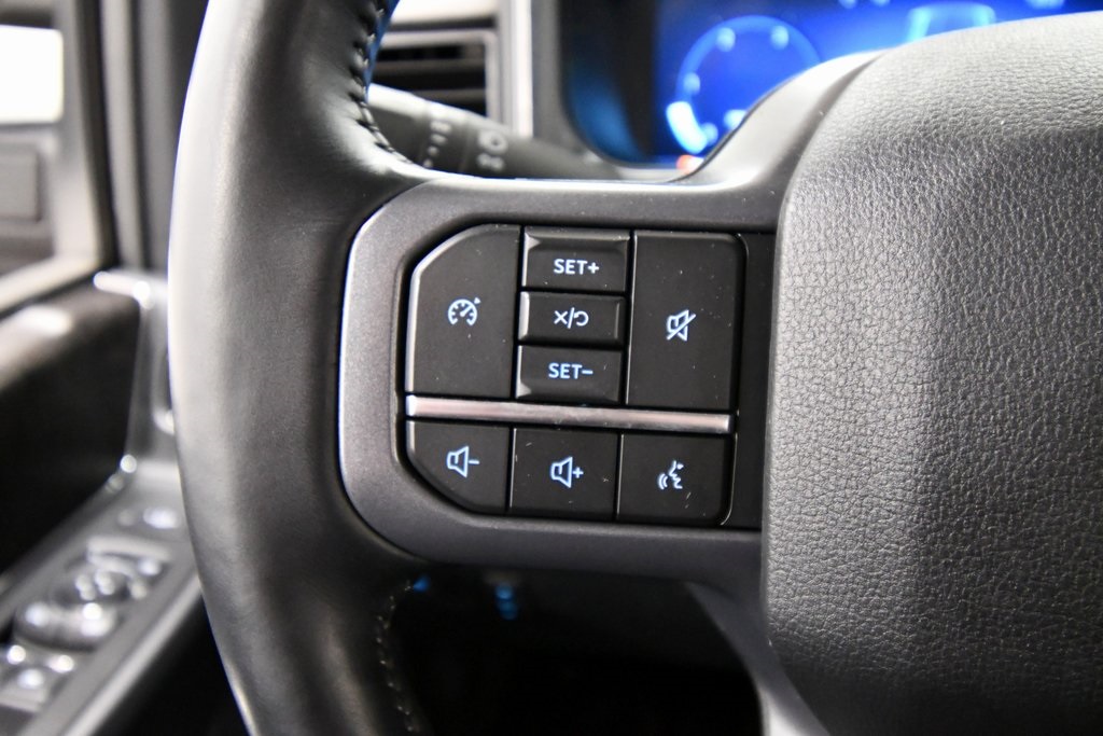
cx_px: 552
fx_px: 919
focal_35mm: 30
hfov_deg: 61.9
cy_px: 368
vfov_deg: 43.6
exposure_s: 1/60
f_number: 5.6
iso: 6400
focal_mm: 20
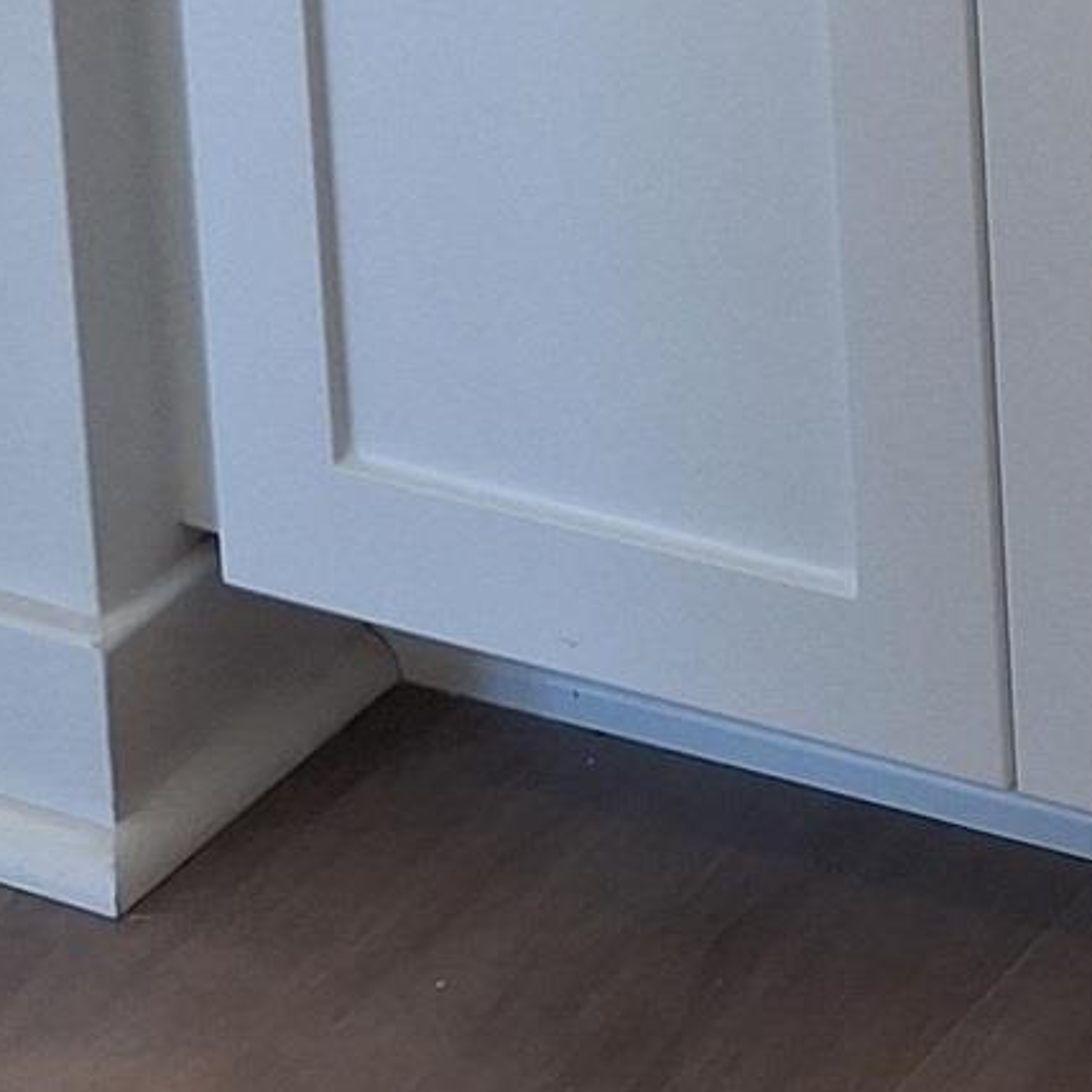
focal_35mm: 119
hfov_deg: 13.3
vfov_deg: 11.8
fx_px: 4247
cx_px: 1906
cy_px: -1577
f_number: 1.8
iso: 125
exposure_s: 1/120
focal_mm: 4.69
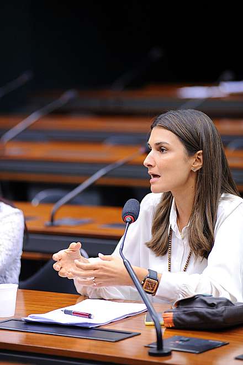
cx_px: 122
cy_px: 182
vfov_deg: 14.2
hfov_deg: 9.5
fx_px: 1470
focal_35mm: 145
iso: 2000
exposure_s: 1/400
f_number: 3.2
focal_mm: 145
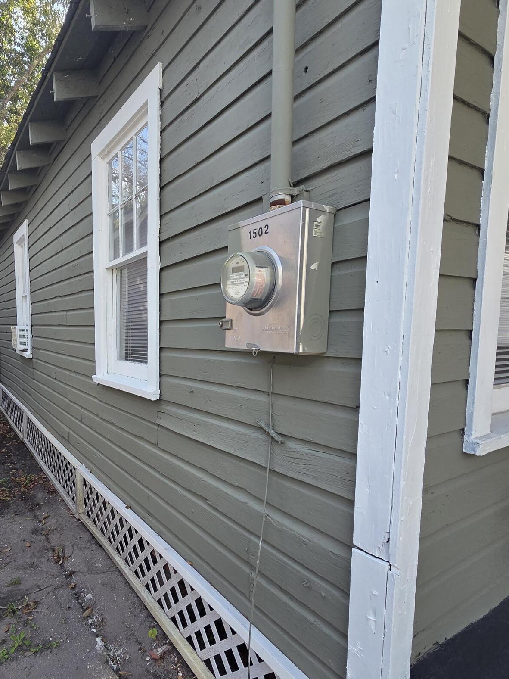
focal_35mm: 19
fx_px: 373
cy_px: 379
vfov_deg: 84.3
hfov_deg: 67.3
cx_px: 182
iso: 50
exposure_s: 1/347
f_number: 2.2
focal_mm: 2.2
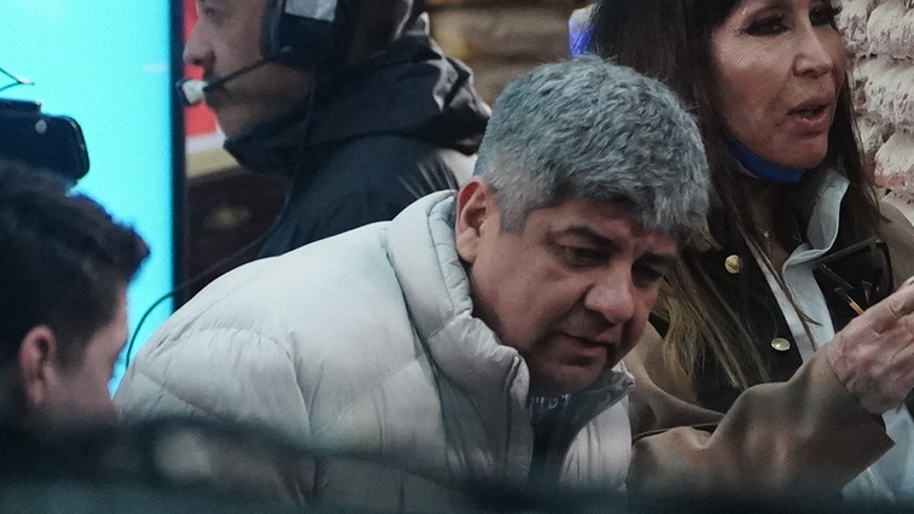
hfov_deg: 1.6
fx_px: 32600
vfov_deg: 0.9
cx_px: 700
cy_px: 268
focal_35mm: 1345
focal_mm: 400
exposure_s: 1/640
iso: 8000
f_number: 5.6
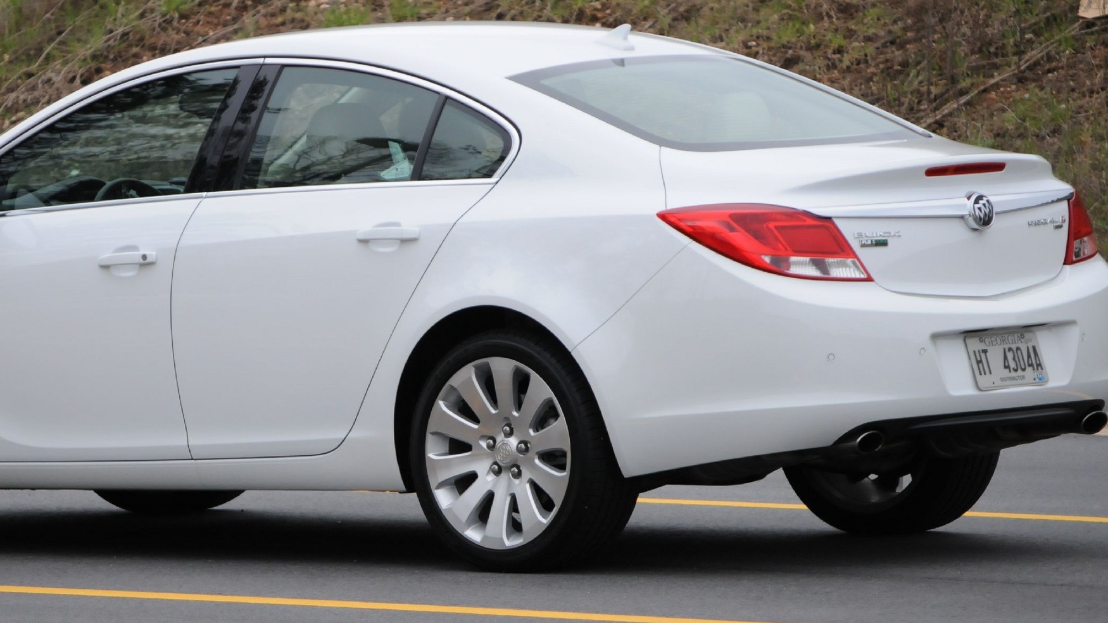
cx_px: 417
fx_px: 8894
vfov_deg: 4.0
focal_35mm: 303
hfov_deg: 7.1
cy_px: 300
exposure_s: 1/1000
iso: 800
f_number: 5.6
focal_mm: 135
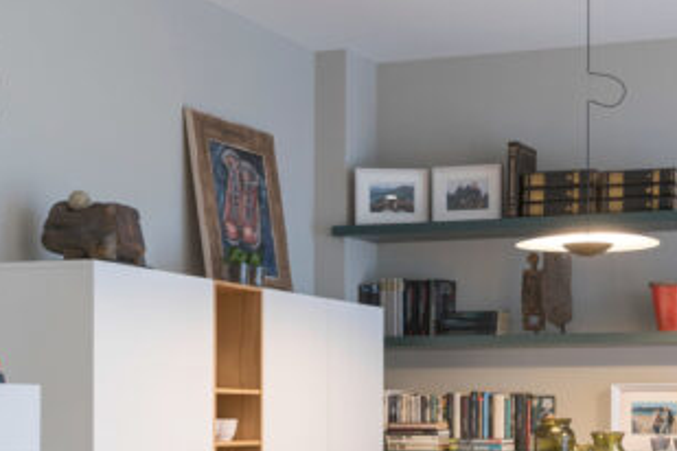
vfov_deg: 16.7
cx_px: 495
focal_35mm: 80
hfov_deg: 25.1
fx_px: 1504
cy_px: 438
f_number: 8
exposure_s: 5
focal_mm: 38
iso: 100
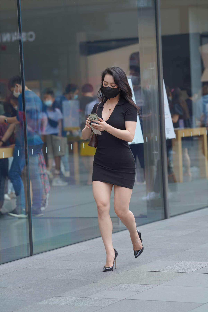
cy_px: 156
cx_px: 104
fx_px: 1170
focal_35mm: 135
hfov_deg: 10.2
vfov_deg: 15.2
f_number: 4
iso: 400
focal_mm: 135
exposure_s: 1/800
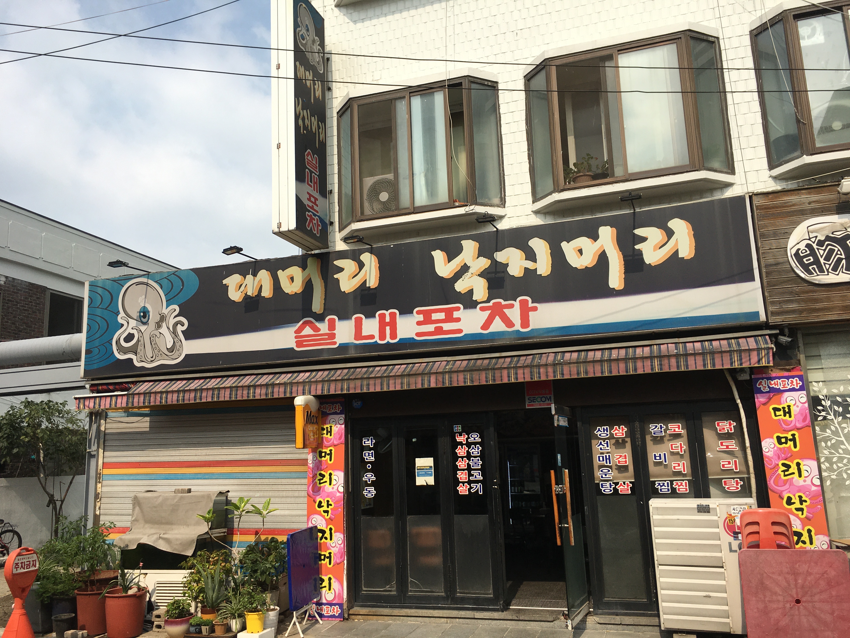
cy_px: 319
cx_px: 425
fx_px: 712
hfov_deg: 61.7
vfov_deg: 48.2
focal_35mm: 29
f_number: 2.2
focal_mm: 4.15
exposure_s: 1/1538
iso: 25
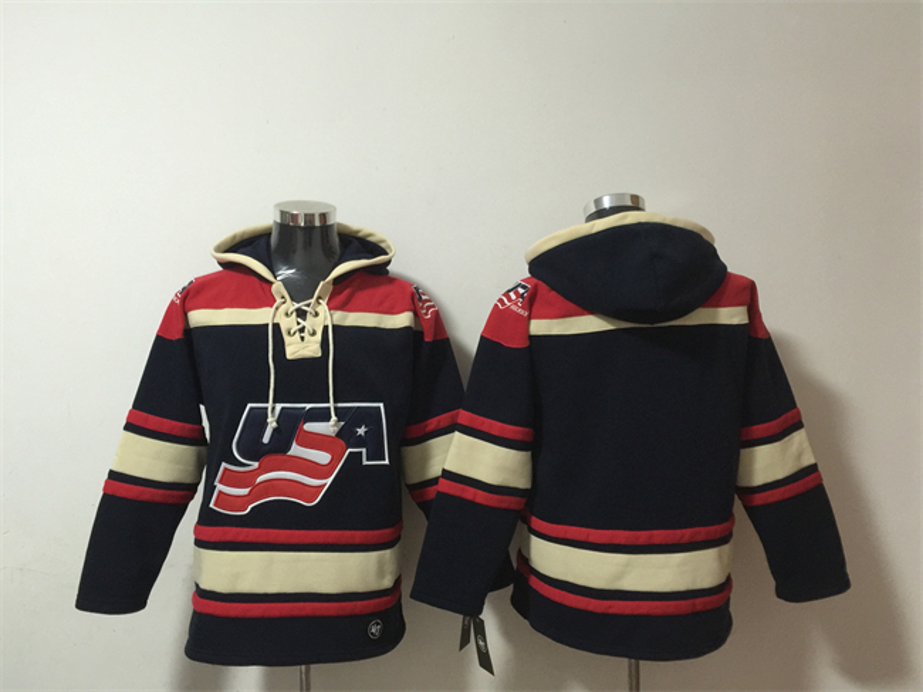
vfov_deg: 48.2
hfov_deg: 61.7
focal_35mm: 29
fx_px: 773
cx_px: 462
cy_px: 346
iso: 125
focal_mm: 4.15
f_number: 2.2
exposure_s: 1/8
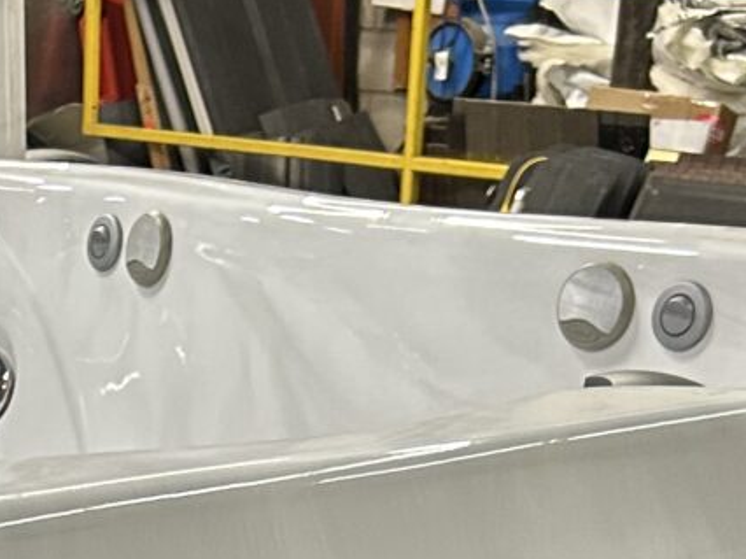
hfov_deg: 15.3
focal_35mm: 125
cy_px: 1139
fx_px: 2692
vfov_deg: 10.8
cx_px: -121
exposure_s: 1/60
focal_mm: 5.7
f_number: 1.5
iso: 250
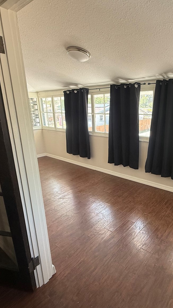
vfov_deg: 83.8
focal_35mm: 21
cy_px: 155
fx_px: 171
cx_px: 119
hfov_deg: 52.3
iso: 160
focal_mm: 2.22
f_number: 2.2
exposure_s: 1/99
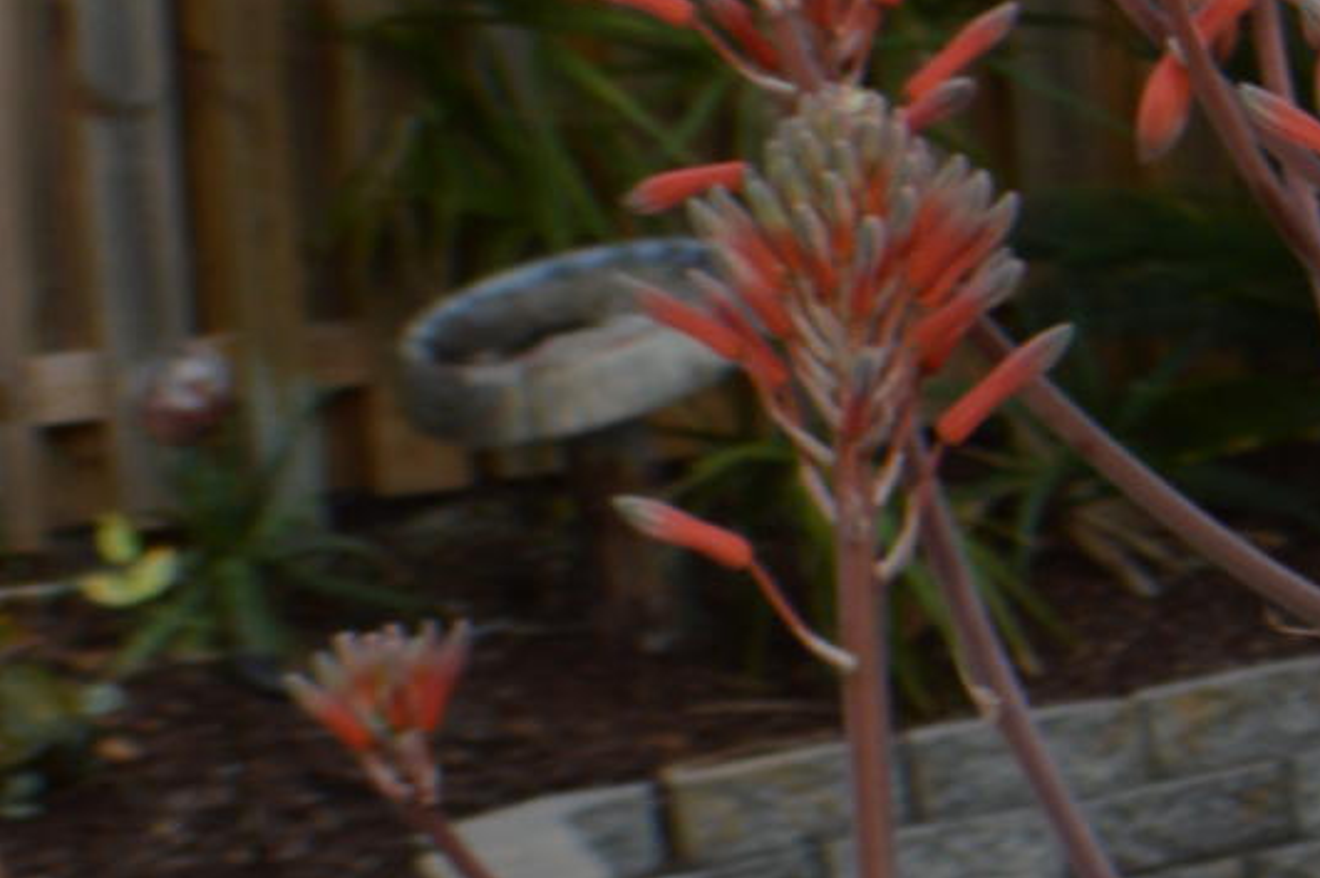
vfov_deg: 6.7
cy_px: 42
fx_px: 7438
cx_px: 3203
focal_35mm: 203
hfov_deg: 9.1
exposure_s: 1/160
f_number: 6.3
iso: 100
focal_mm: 24
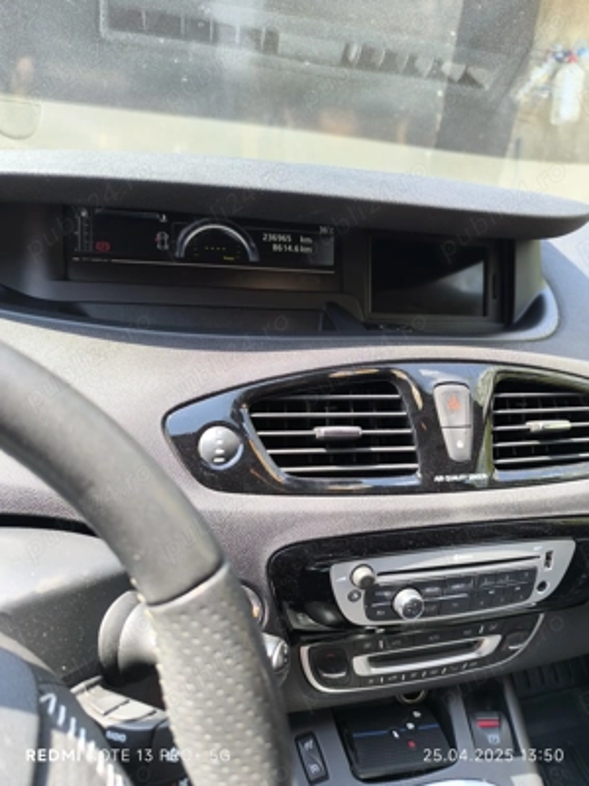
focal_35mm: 23
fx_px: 522
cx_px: 294
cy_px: 393
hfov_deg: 58.9
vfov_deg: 73.9
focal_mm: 6.14
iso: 64
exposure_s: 1/100
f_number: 1.65
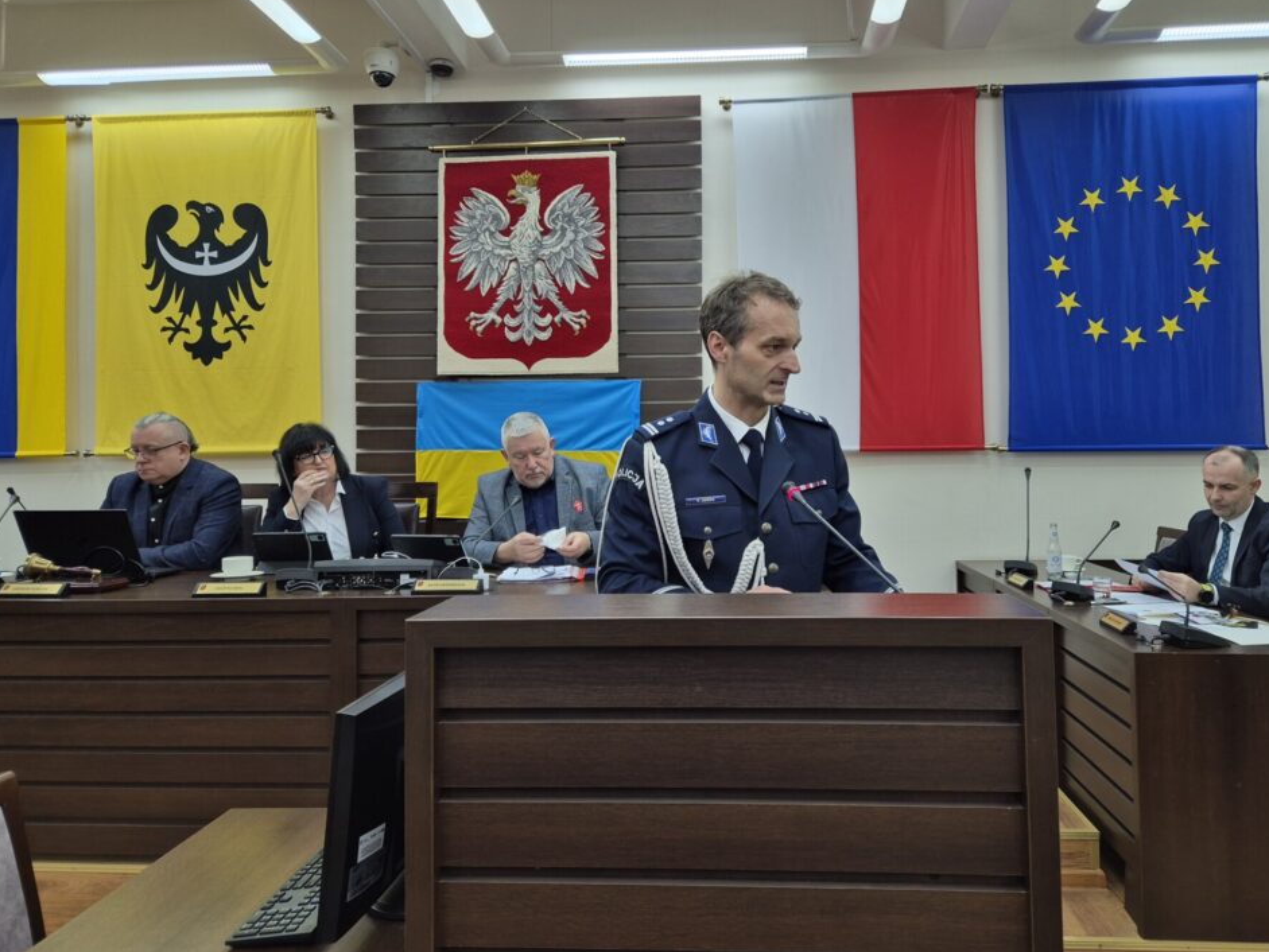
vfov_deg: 54.9
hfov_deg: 69.3
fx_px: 917
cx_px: 683
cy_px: 459
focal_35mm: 25
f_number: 1.8
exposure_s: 1/100
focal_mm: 5.4
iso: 125
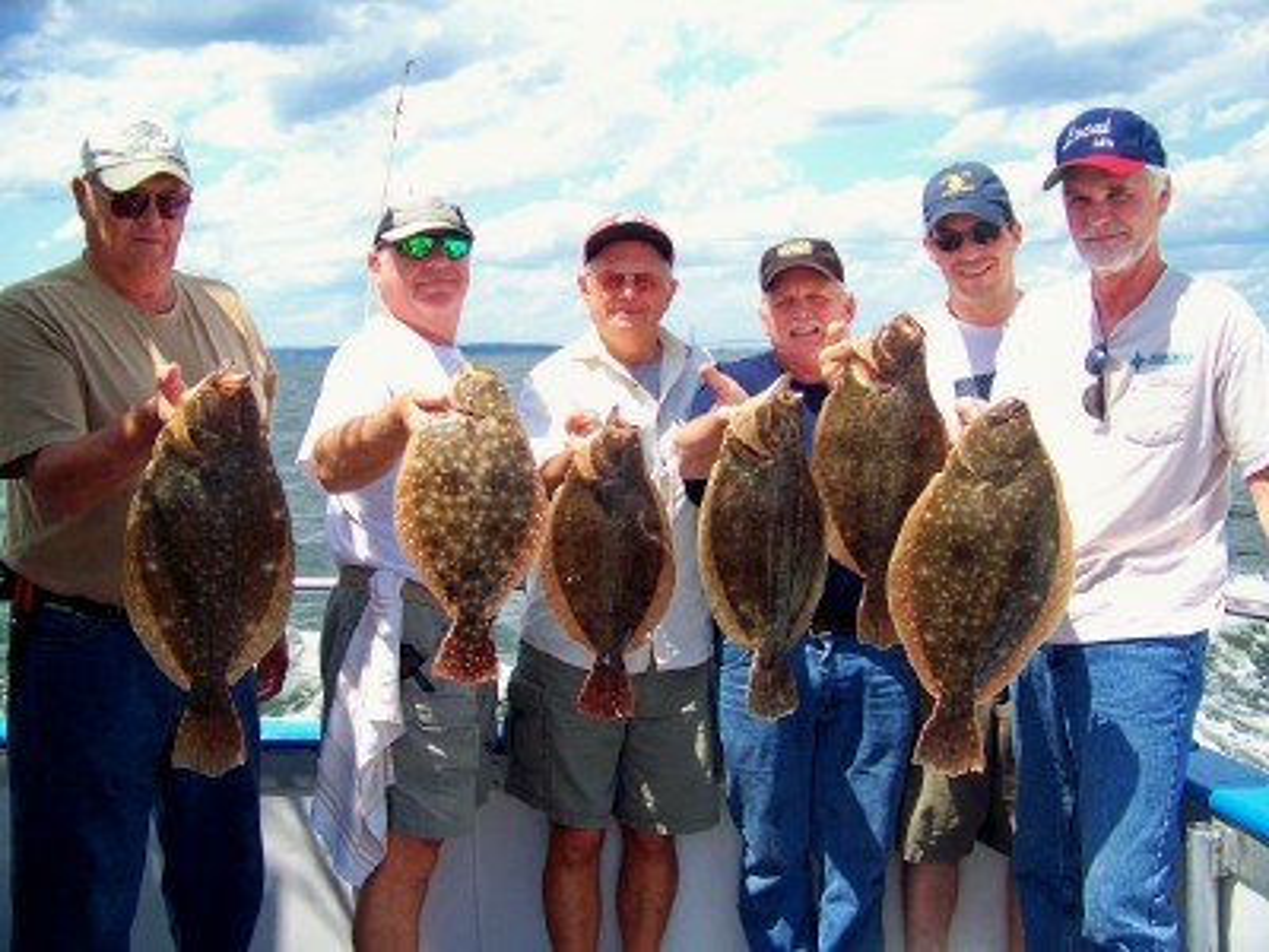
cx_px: 634
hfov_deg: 51.4
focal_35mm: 36
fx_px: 1320
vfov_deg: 39.7
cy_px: 476
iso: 64
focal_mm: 5.85
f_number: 2.8
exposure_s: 1/500
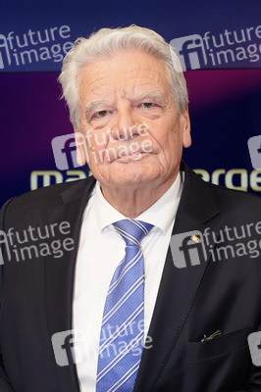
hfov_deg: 34.2
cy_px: 196
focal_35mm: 39
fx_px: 425
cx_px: 130
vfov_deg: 49.6
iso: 2000
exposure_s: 1/125
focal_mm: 39
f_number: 5.6
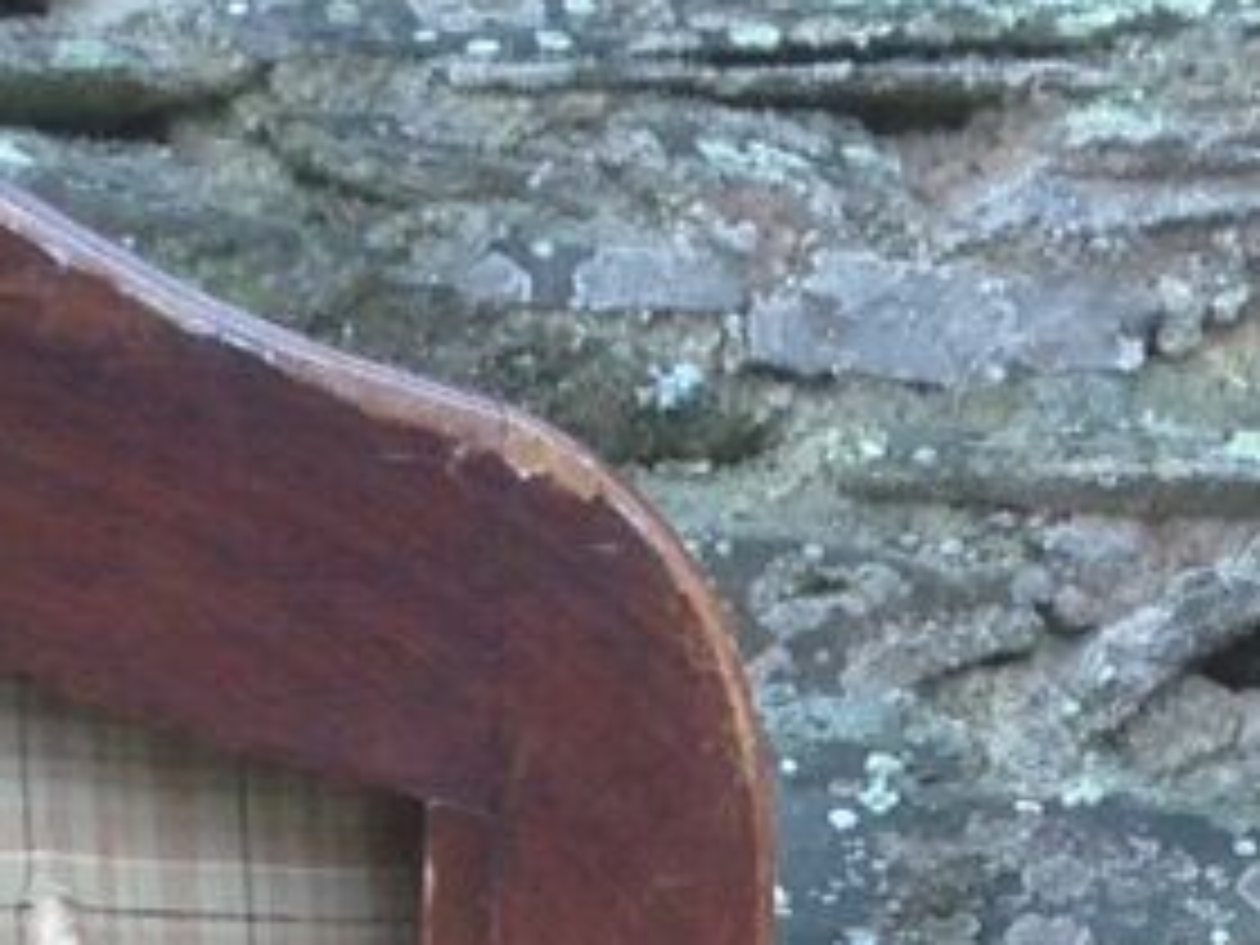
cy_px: 2866
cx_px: 936
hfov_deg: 8.2
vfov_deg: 5.7
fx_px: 8772
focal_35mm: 241
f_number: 2.4
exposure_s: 1/169
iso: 50
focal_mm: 4.12
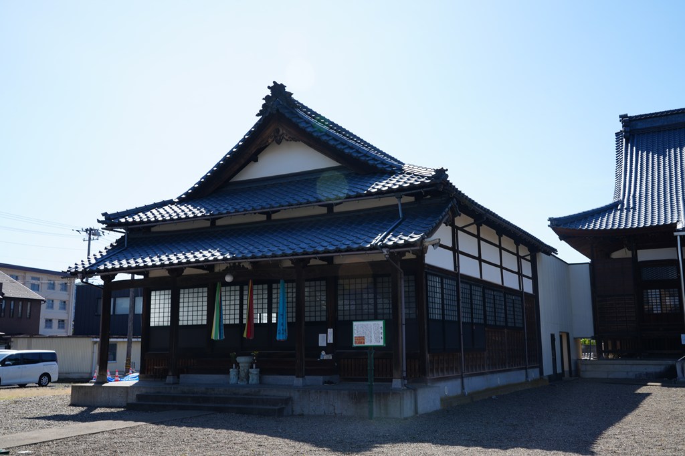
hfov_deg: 55.8
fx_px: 647
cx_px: 342
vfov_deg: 38.9
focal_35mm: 34
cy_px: 228
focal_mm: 34
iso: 100
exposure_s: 1/125
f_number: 9
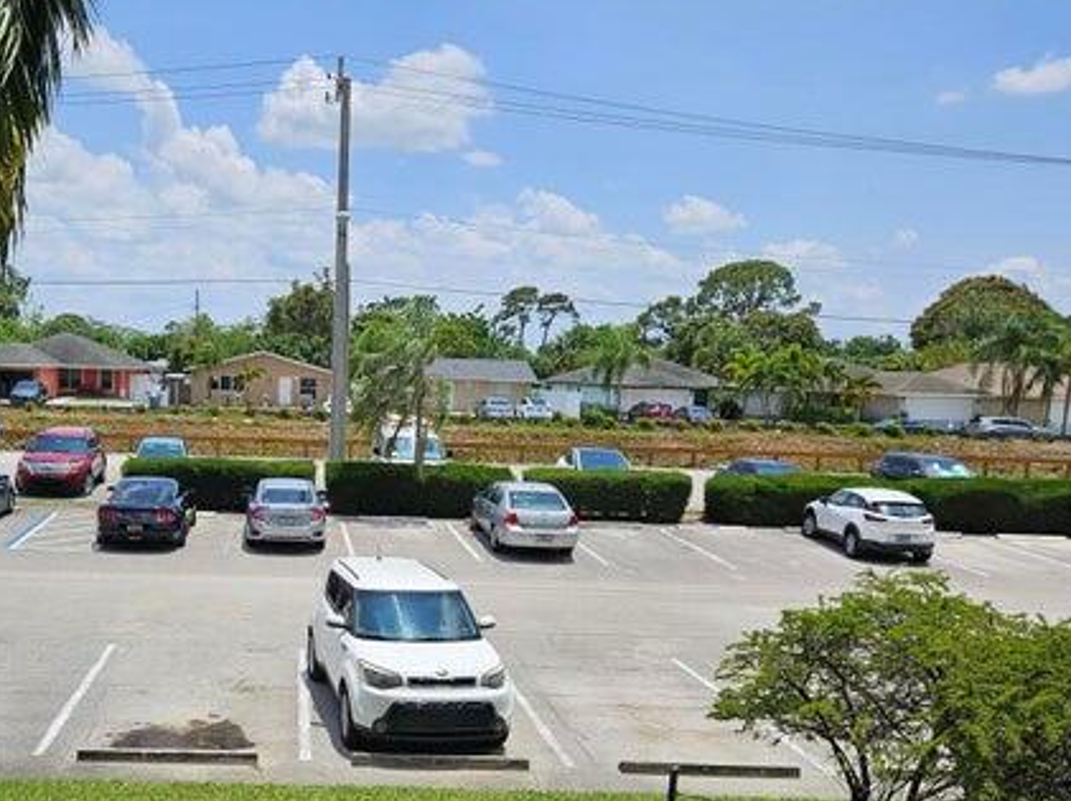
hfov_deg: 51.1
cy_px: 539
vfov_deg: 40.1
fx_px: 1082
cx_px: 313
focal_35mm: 35
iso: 25
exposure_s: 1/3628
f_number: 1.8
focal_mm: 5.4
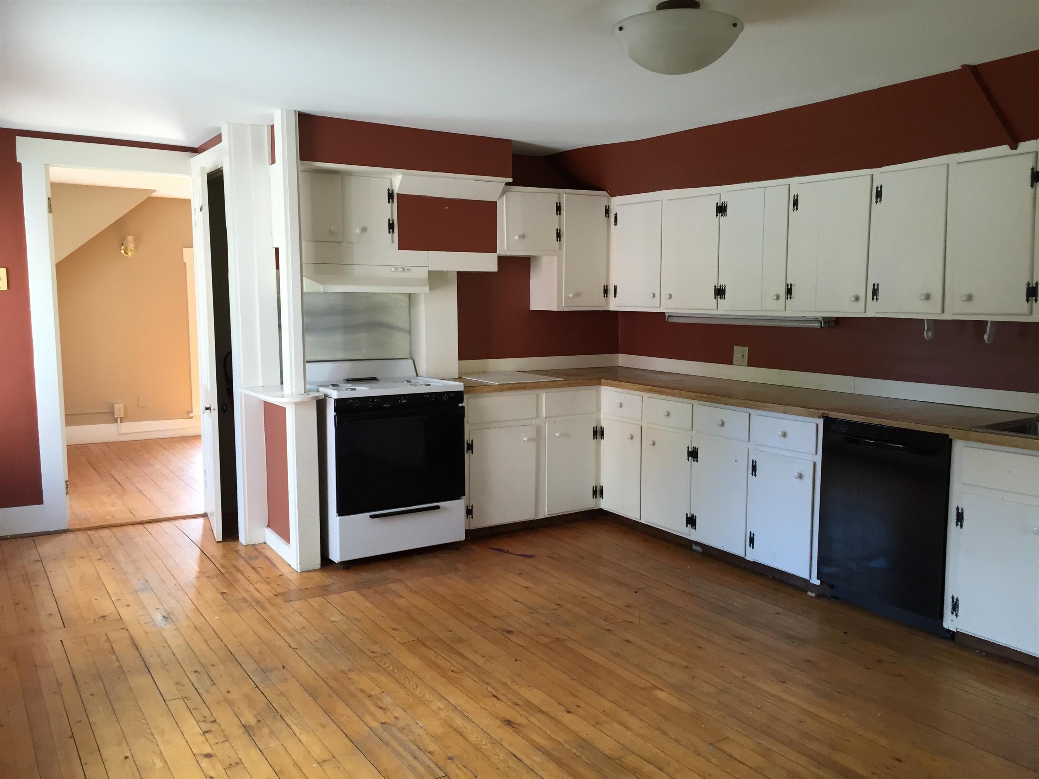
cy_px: 390
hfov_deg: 61.7
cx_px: 520
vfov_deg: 48.2
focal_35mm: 29
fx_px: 870
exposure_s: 1/30
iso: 32
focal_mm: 4.15
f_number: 2.2
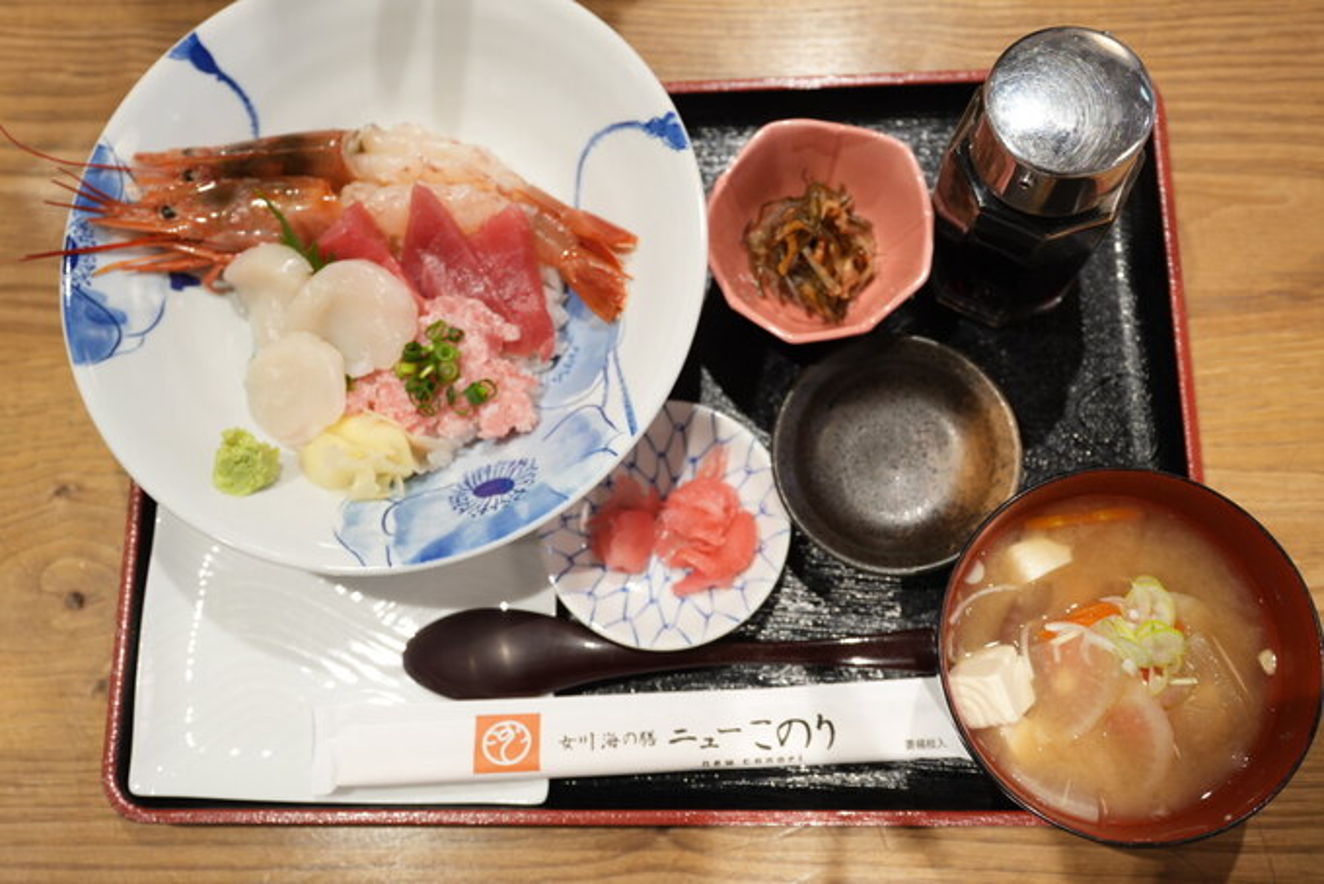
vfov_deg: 40.0
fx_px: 1214
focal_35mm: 33
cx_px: 662
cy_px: 442
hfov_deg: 57.2
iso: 500
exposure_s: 1/40
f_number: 4
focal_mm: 33
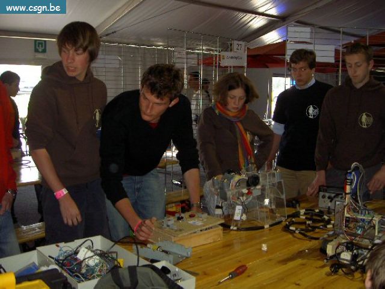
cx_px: 192
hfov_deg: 47.9
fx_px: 434
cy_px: 144
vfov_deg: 36.8
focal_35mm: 39
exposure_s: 1/60
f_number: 2.8
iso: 200
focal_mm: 8
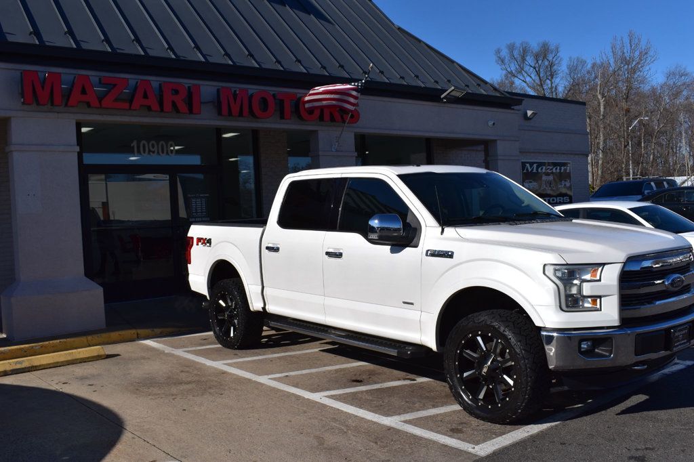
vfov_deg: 36.8
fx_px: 694
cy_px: 231
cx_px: 347
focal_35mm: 36
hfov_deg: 53.1
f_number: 11
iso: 200
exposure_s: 1/640
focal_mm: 24
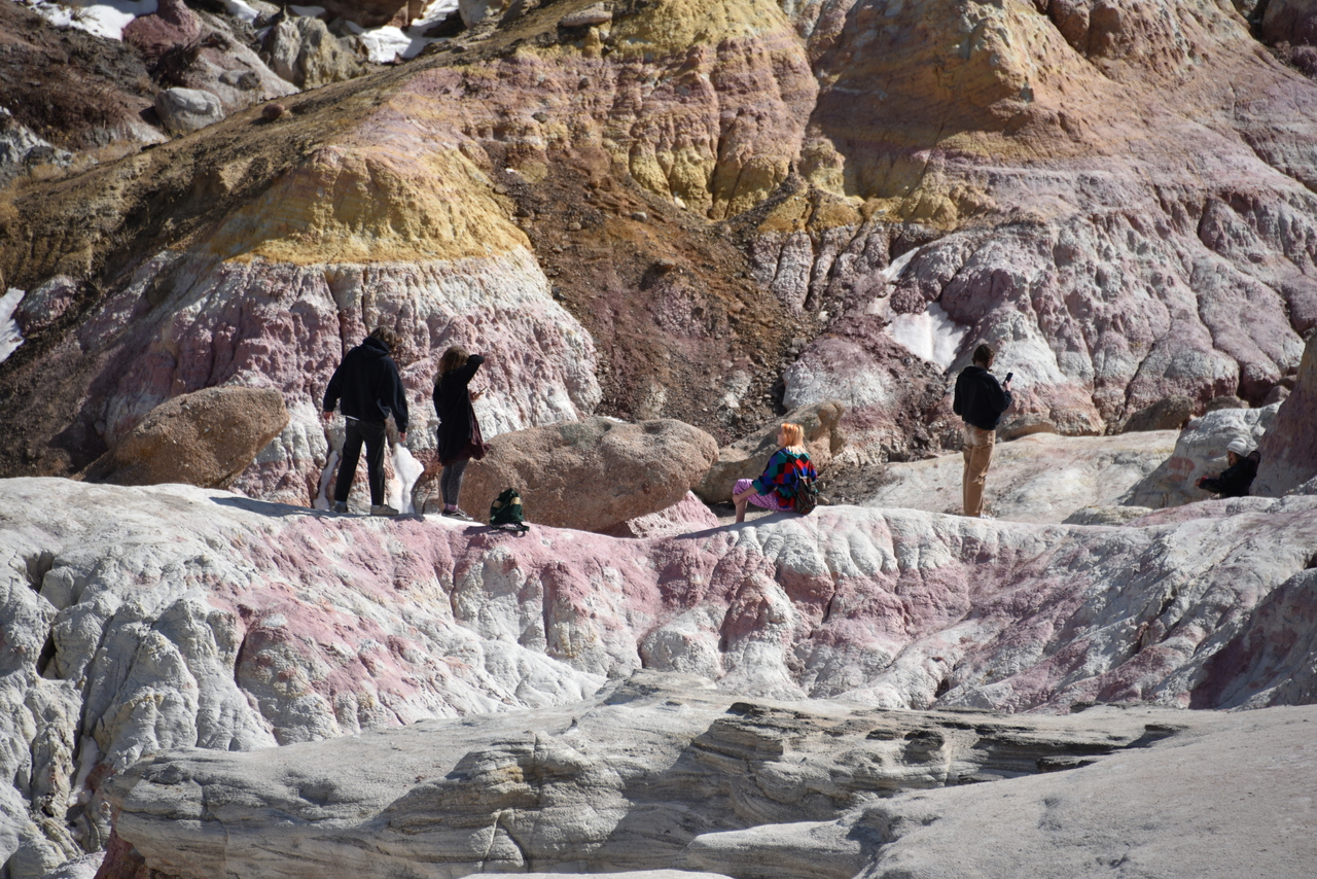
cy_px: 440
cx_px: 658
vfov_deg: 4.6
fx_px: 10977
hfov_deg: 6.9
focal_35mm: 300
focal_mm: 300
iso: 100
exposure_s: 1/640
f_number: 6.3
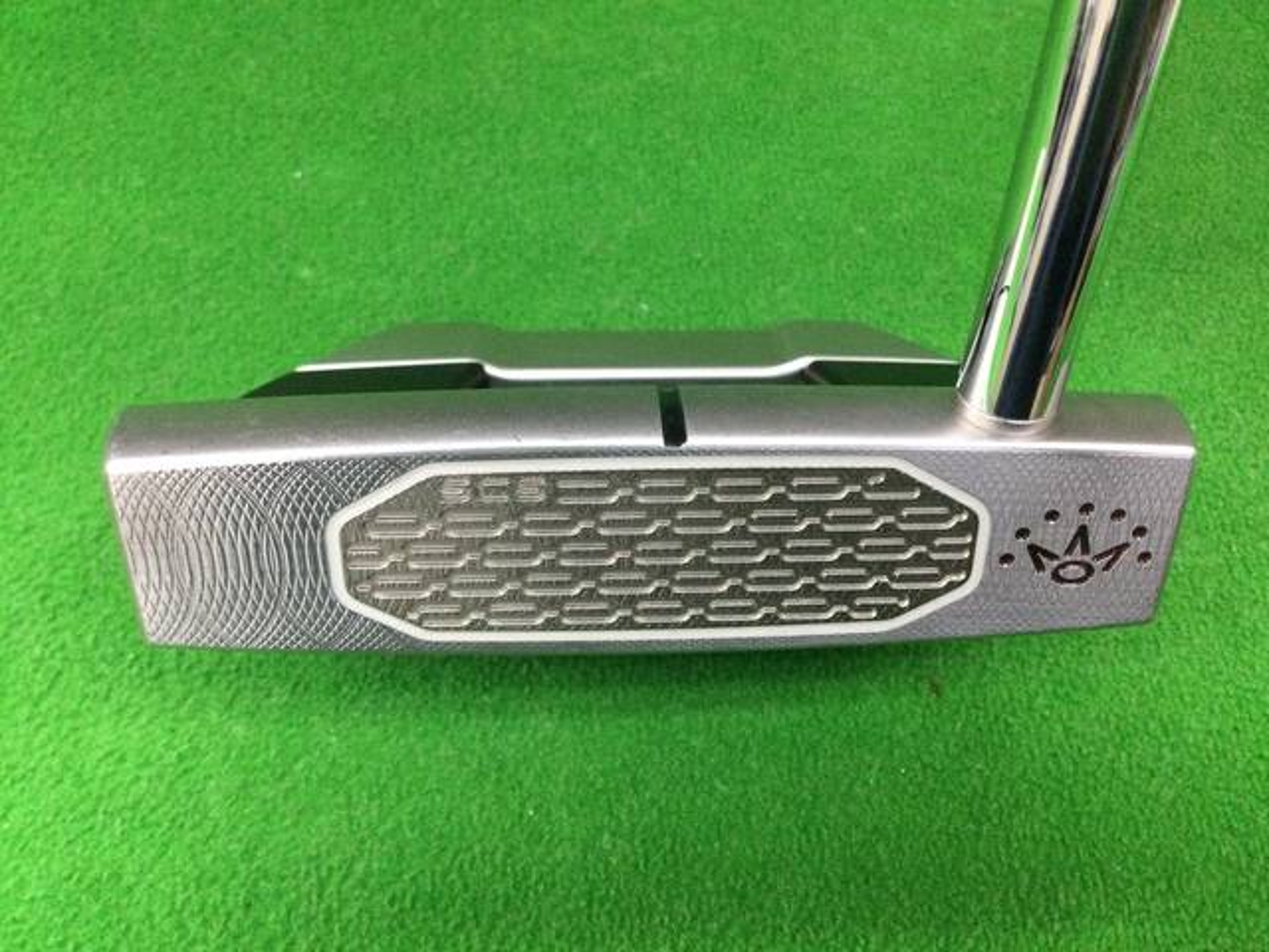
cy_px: 476
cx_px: 634
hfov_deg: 58.4
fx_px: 1136
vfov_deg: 45.4
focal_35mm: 31
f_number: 2.4
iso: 160
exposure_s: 1/30
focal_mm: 3.3
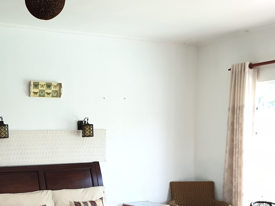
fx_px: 421
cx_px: 23
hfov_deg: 34.0
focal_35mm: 53
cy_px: 167
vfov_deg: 27.0
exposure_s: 1/50
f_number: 2.4
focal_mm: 4.3
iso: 80
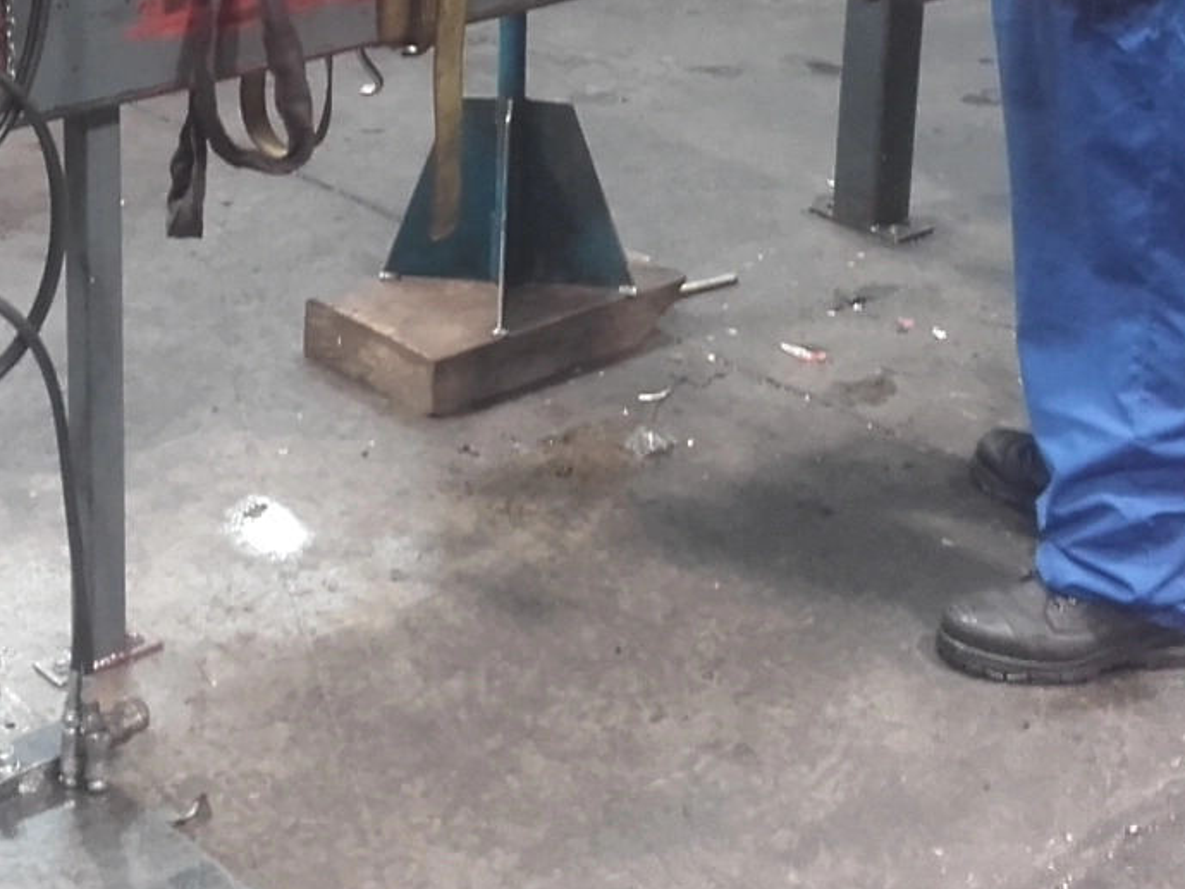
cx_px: 220
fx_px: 2465
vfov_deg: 19.6
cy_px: -96
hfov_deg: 26.5
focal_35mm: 72
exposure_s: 1/8
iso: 170
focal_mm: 3.31
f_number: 2.2
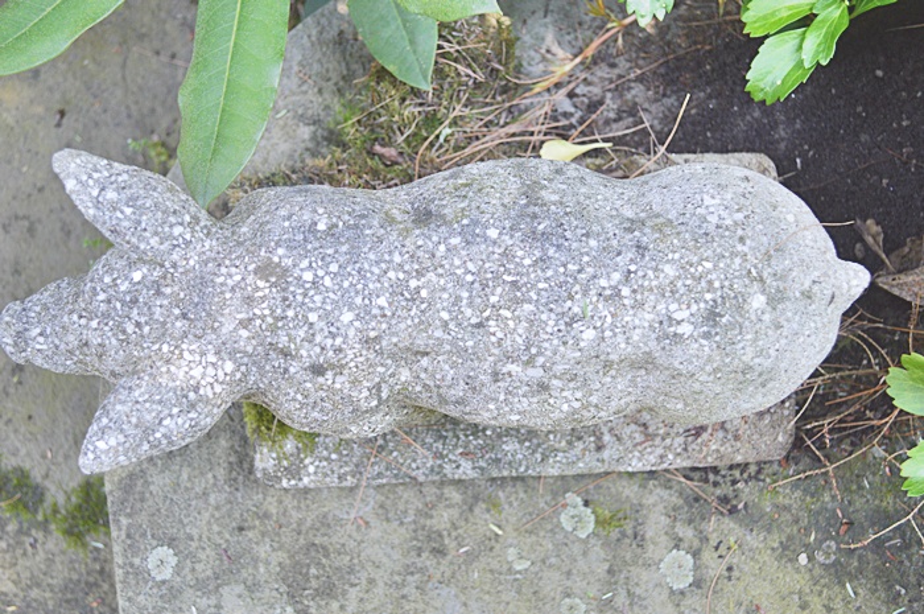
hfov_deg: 45.0
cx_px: 462
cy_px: 307
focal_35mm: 44
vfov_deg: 30.8
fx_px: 1115
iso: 400
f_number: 4.5
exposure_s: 1/80
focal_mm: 29
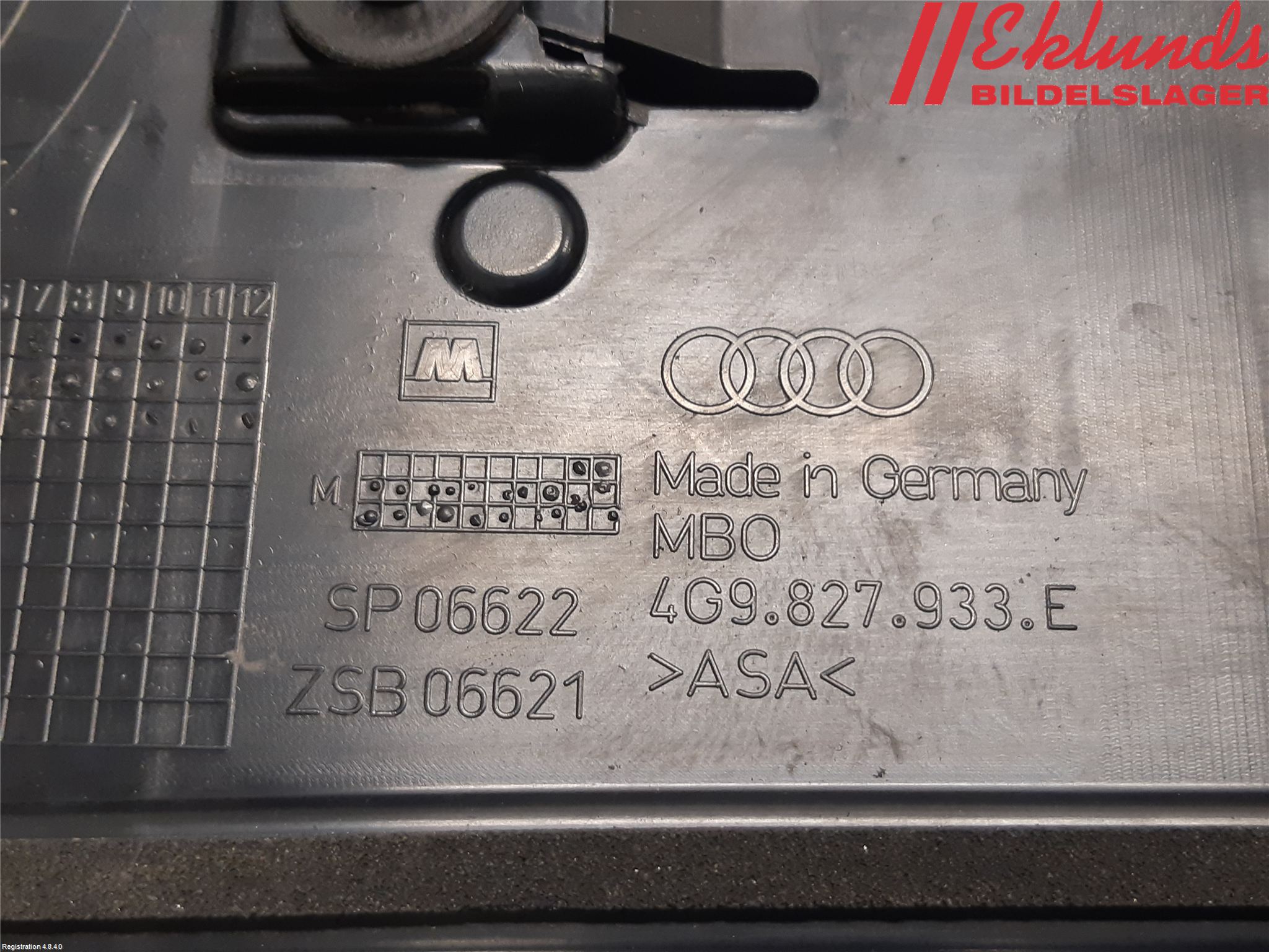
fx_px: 953
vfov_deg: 53.1
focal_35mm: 26
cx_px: 634
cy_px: 476
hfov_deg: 67.3
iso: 160
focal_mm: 3.93
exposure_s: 1/50
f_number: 1.7
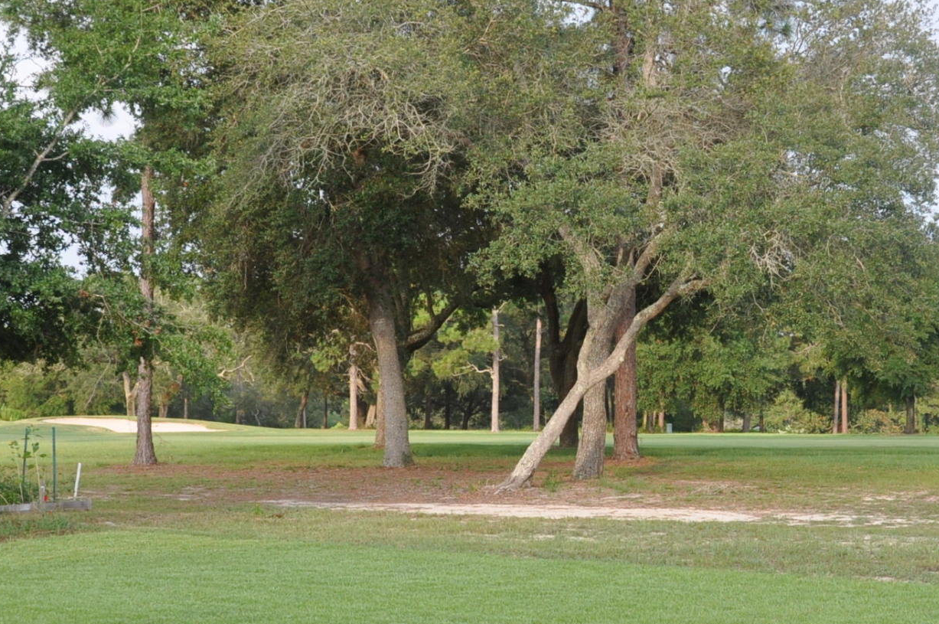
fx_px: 1719
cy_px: 381
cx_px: 649
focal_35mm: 66
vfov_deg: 20.5
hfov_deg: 30.3
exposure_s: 1/100
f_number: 5
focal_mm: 18
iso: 400
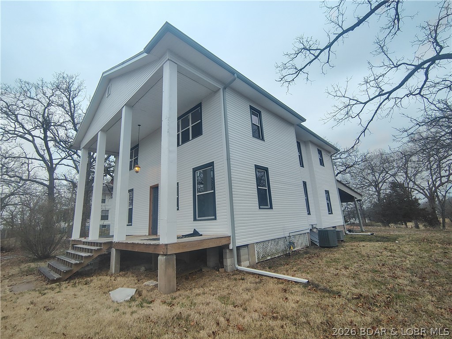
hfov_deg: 94.5
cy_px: 170
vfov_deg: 78.1
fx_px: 209
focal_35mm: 16
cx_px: 226
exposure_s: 1/120
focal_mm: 2.13
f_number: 2.2
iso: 292
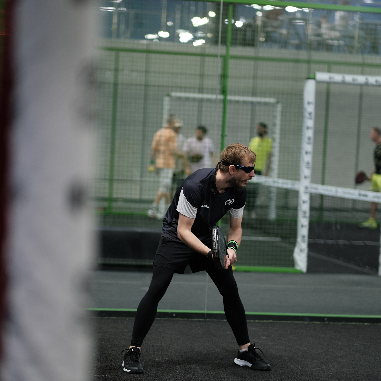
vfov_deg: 16.1
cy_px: 221
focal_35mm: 108
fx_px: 1345
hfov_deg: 16.1
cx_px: 192
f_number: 1.2
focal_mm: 56
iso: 200
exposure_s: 1/250
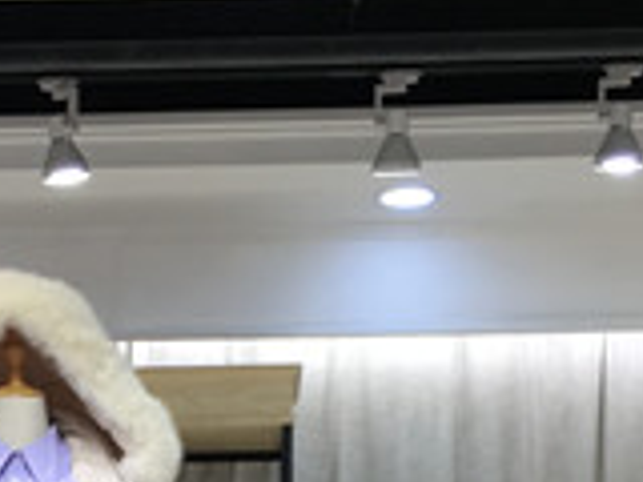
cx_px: 80
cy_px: 1012
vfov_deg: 10.8
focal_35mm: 123
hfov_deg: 15.8
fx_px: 2285
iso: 40
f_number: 2.2
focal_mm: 4.15
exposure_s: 1/100
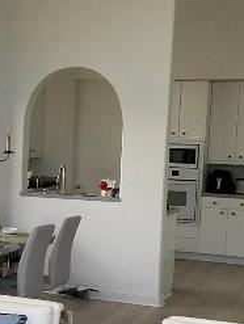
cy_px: 210
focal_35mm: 90
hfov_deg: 15.5
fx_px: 844
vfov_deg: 21.7
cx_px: -88
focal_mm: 3
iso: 64
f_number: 1.8
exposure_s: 1/121
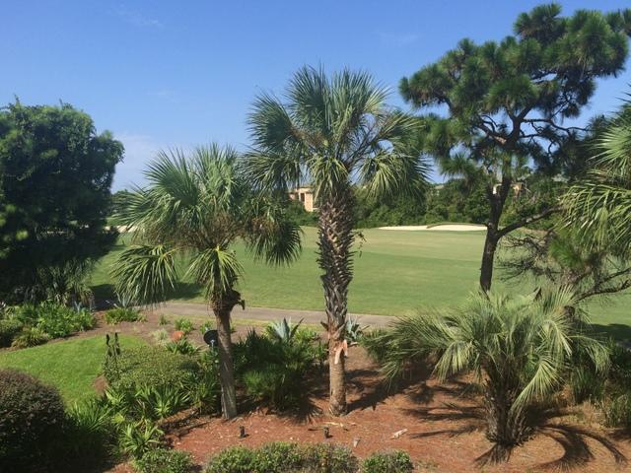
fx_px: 529
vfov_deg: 48.2
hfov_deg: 61.7
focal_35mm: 29
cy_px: 236
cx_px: 316
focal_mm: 4.15
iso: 32
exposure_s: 1/1786
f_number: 2.2
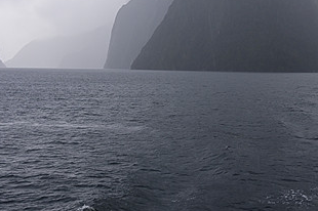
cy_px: 19
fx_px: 547
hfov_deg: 32.4
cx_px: 170
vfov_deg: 21.4
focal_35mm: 62
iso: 200
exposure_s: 1/125
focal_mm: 24
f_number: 5.6
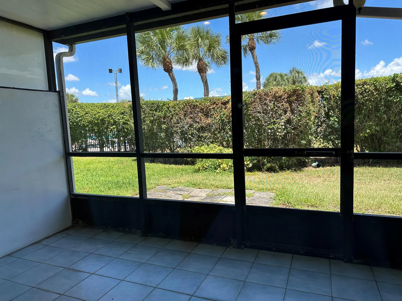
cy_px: 150
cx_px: 201
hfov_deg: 71.6
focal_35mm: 24
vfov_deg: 56.8
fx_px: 279
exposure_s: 1/1357
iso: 80
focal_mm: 6.86
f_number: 1.78
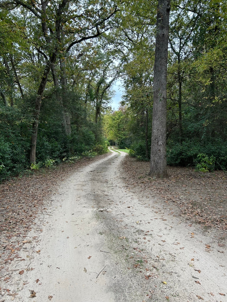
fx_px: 227
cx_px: 114
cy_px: 151
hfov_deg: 53.1
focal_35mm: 26
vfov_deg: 67.3
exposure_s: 1/252
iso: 40
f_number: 1.5
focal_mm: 5.7
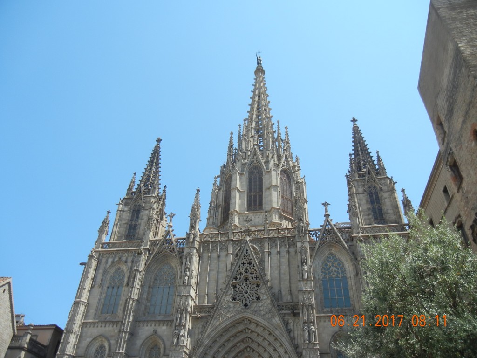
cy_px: 179
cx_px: 238
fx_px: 413
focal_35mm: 30
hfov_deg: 60.0
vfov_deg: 46.8
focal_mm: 5.4
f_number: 7
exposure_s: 1/292
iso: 160
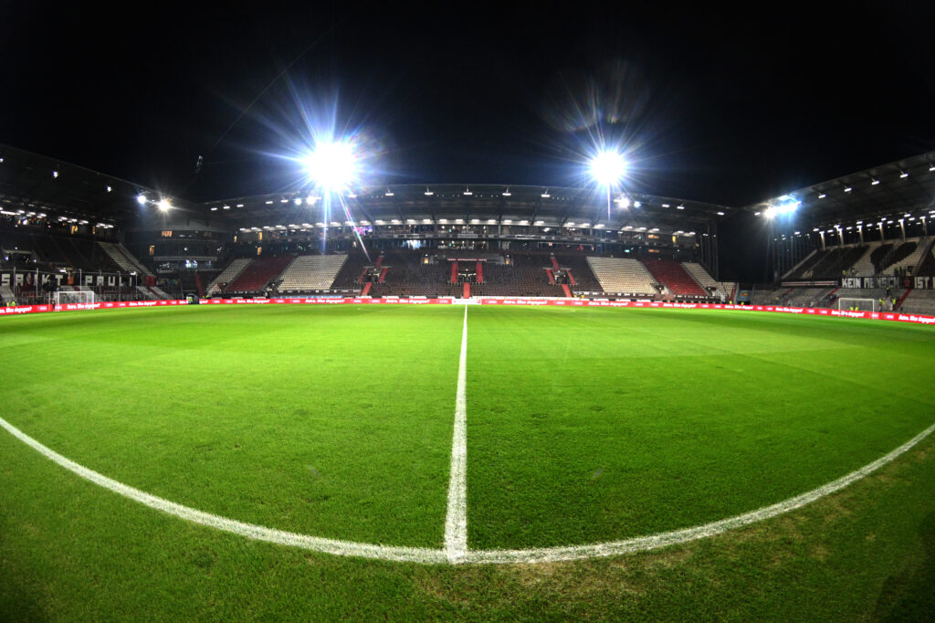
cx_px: 468
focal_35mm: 15
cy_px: 312
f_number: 4.5
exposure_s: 1/250
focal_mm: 10.5
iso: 4000
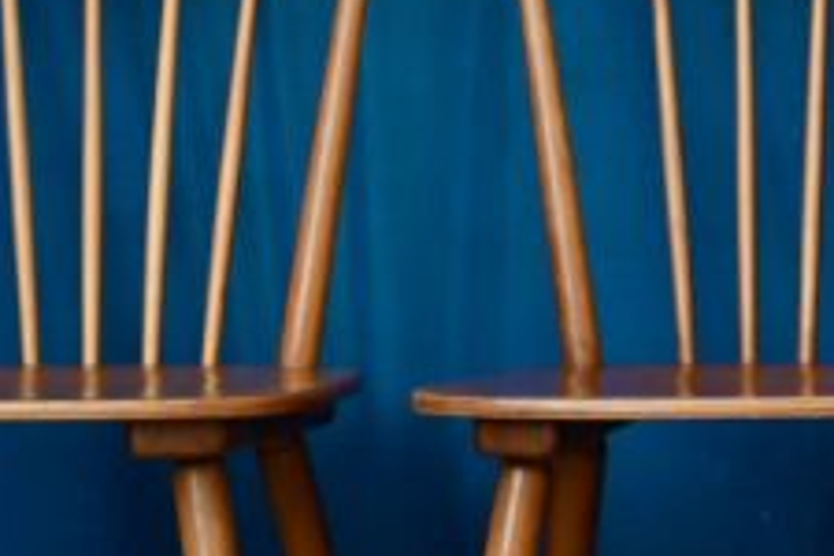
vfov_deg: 7.3
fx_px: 4332
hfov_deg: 10.5
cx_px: 1383
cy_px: 385
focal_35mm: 187
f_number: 4
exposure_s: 1/60
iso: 800
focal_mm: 41
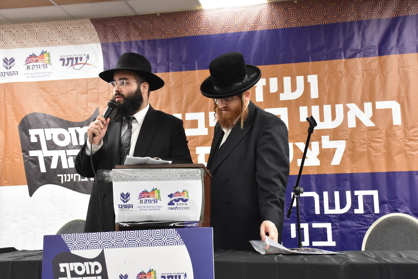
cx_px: 209
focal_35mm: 48
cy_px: 140
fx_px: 557
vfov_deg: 28.1
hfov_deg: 41.1
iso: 1250
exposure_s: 1/100
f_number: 5.6
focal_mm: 32
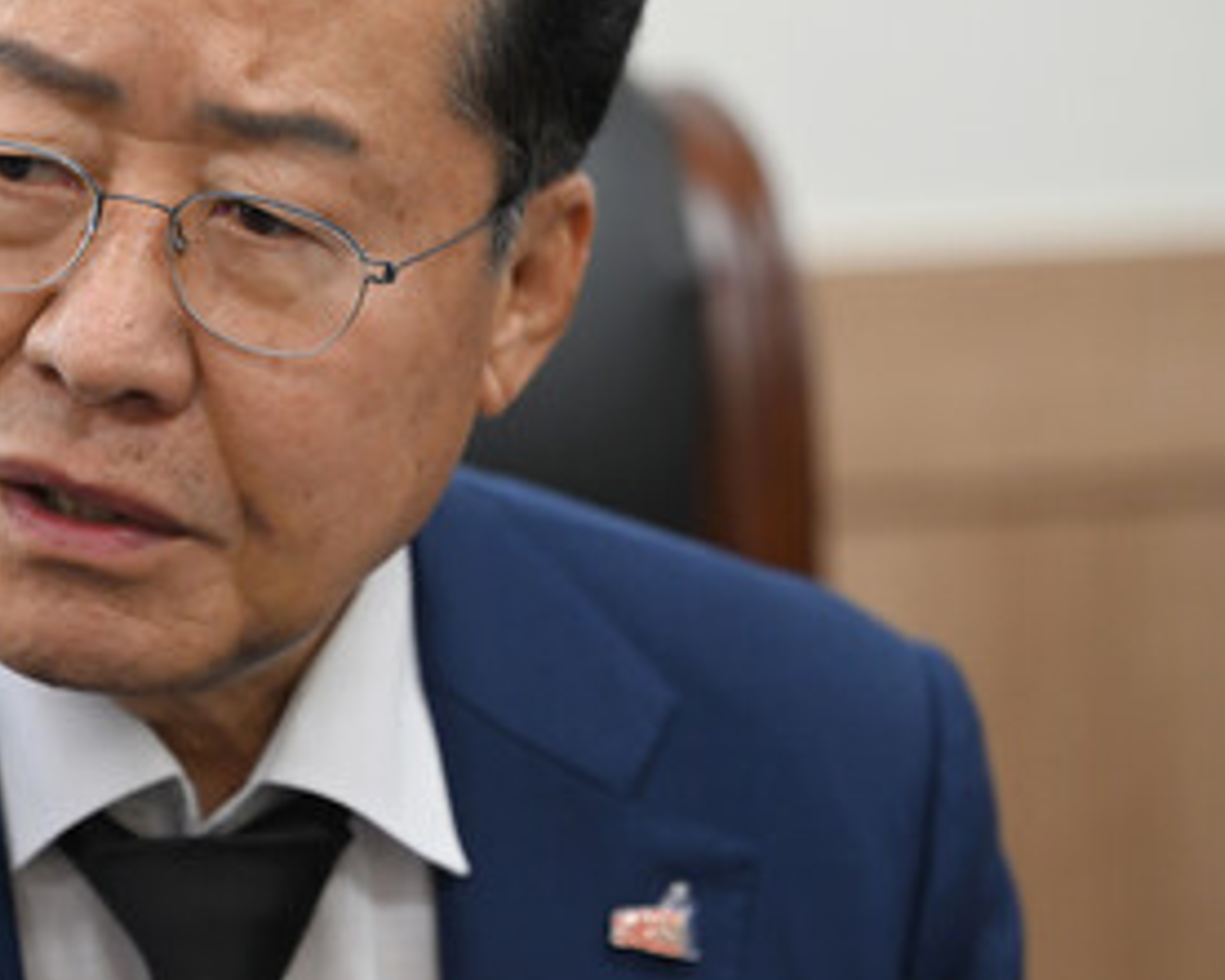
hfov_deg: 6.1
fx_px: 11461
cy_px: 443
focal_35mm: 316
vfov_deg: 4.9
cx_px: 404
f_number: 2.8
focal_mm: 155
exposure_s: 1/250
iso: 1000
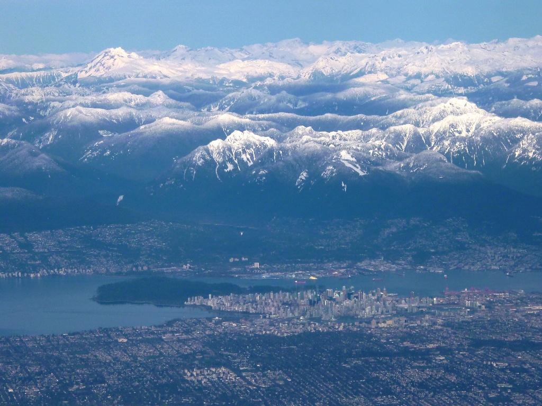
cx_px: 271
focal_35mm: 154
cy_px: 203
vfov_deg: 9.6
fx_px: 2411
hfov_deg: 12.8
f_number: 6.4
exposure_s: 1/400
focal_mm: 21.5
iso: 100
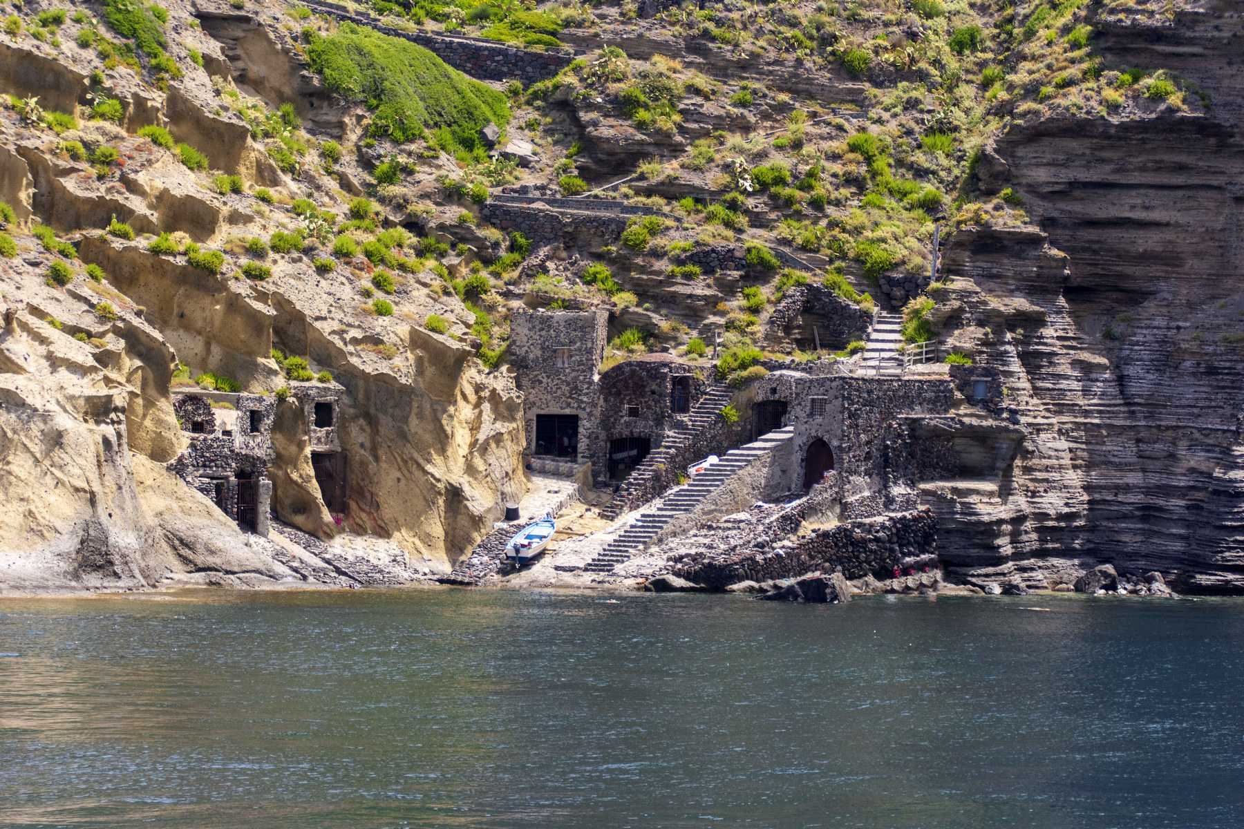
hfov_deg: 14.0
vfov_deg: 9.3
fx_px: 5079
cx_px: 622
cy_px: 414
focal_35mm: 147
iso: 400
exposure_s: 1/1000
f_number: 5.6
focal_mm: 98
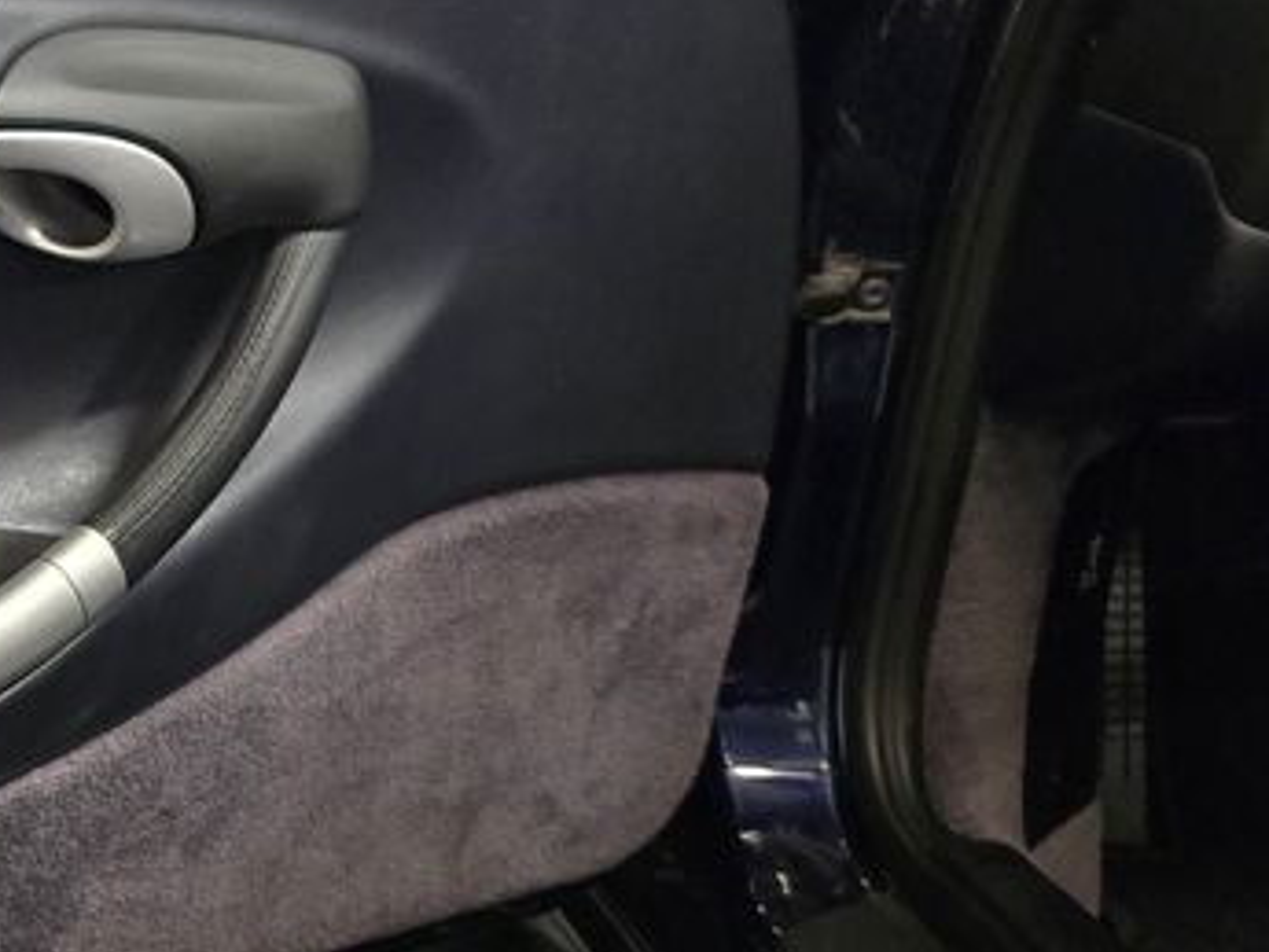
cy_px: 812
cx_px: -493
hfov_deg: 21.5
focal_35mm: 80
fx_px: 2934
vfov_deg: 18.2
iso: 1250
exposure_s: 1/100
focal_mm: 6.3
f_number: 1.7
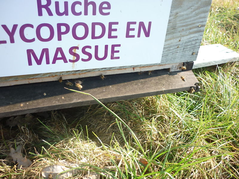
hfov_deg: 55.4
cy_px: 90
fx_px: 228
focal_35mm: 33
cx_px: 120
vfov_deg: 42.9
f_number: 2.8
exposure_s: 1/250
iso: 80
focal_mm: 5.5
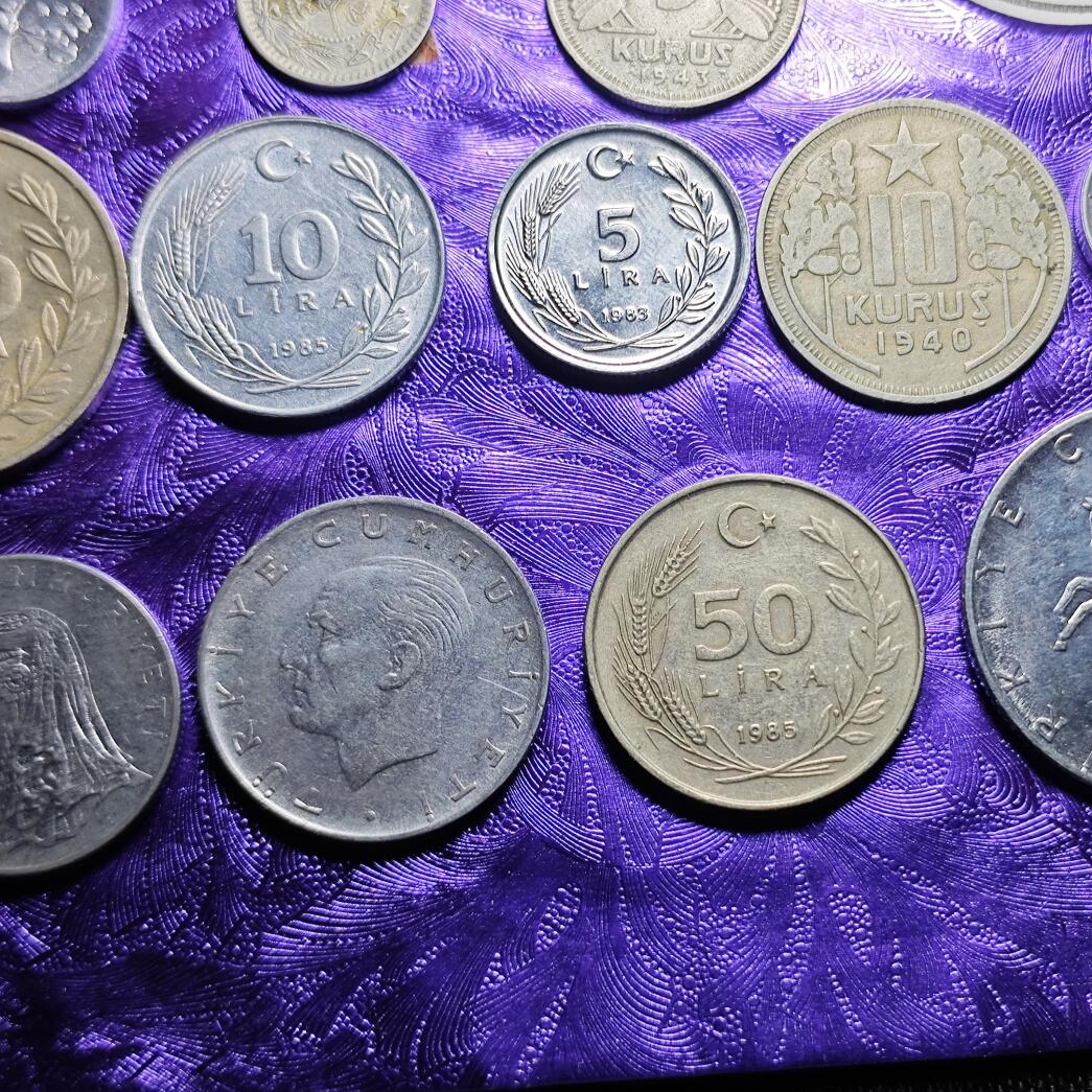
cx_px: 656
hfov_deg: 29.5
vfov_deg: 29.6
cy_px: 548
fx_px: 2070
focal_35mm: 58
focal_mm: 5.84
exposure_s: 1/127
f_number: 1.6
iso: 50
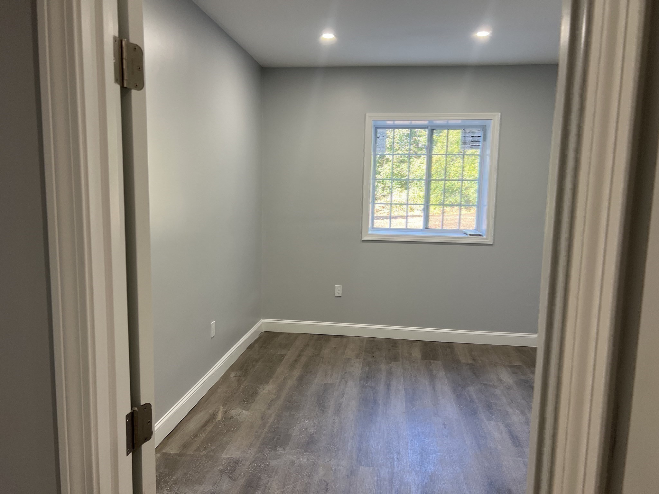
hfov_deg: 67.3
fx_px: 495
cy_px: 247
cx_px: 330
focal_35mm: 26
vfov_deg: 53.1
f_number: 1.5
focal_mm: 5.7
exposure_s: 1/60
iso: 80
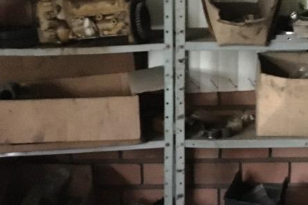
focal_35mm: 69
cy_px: 119
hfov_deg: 29.2
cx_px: 188
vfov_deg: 19.7
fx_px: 590
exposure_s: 1/15
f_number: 2.2
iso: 1600
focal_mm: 4.15
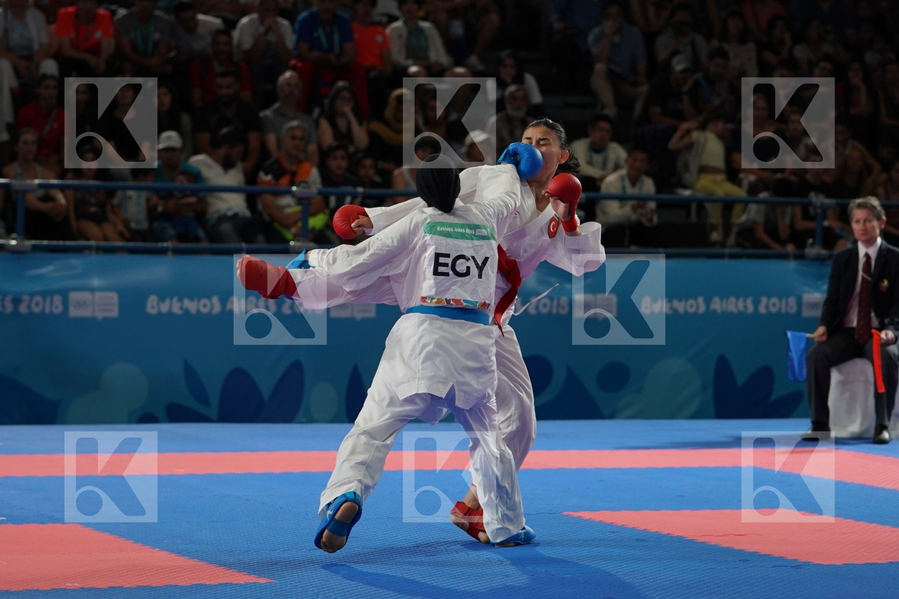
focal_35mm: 129
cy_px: 300
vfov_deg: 10.6
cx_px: 450
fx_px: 3221
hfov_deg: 15.9
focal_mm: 86
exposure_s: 1/1000
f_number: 2.8
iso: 800
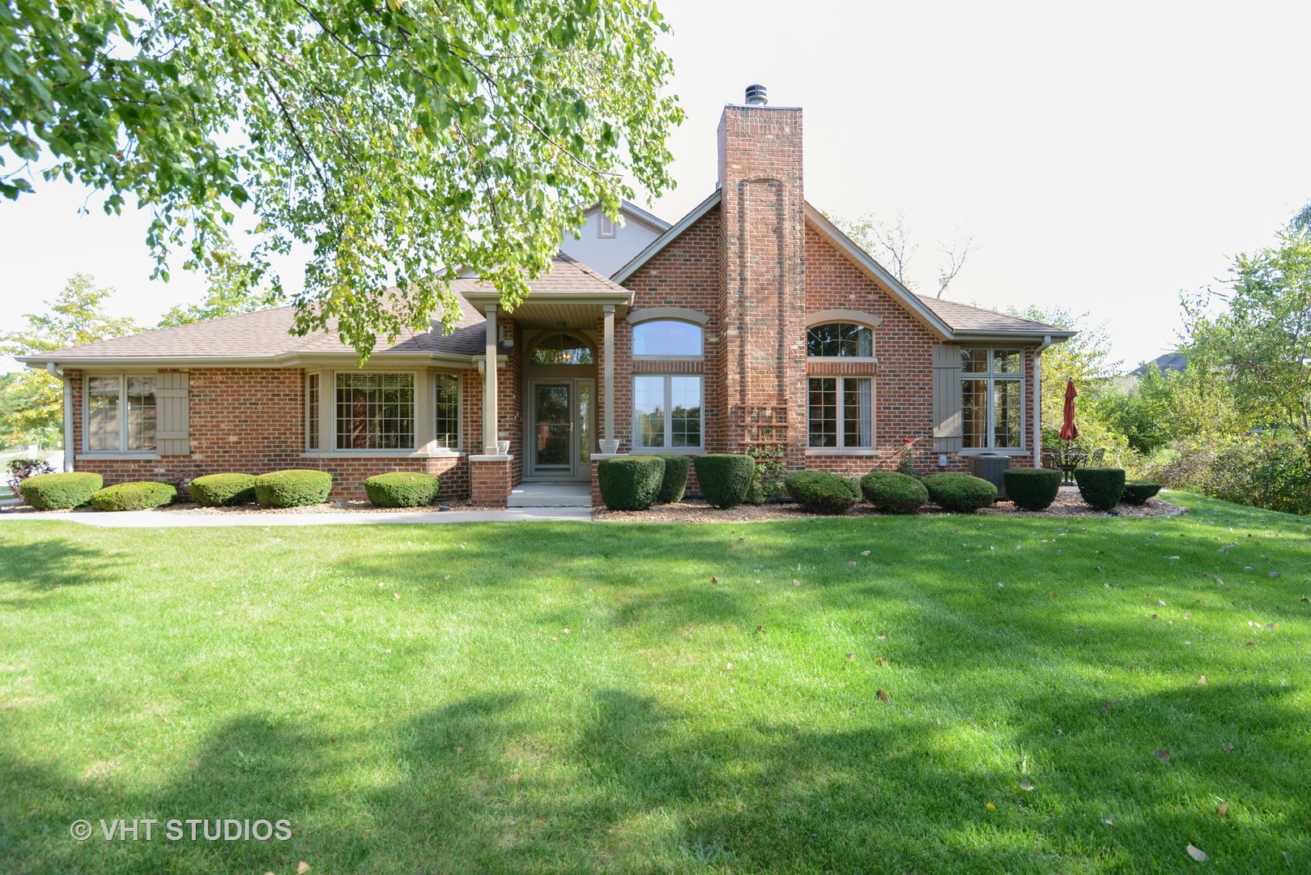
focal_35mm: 17
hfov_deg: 93.3
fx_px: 619
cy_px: 438
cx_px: 656
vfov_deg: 70.5
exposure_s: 1/60
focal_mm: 17
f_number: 8
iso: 200
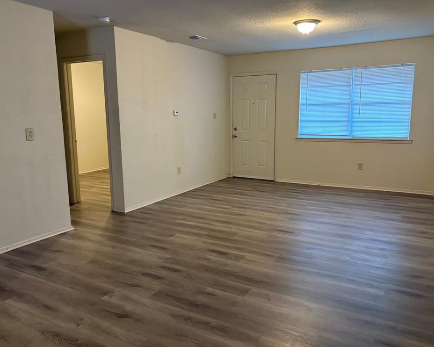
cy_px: 170
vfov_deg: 51.5
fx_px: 360
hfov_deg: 62.2
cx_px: 219
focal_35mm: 28
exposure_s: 1/60
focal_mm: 5.96
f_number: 1.6
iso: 320
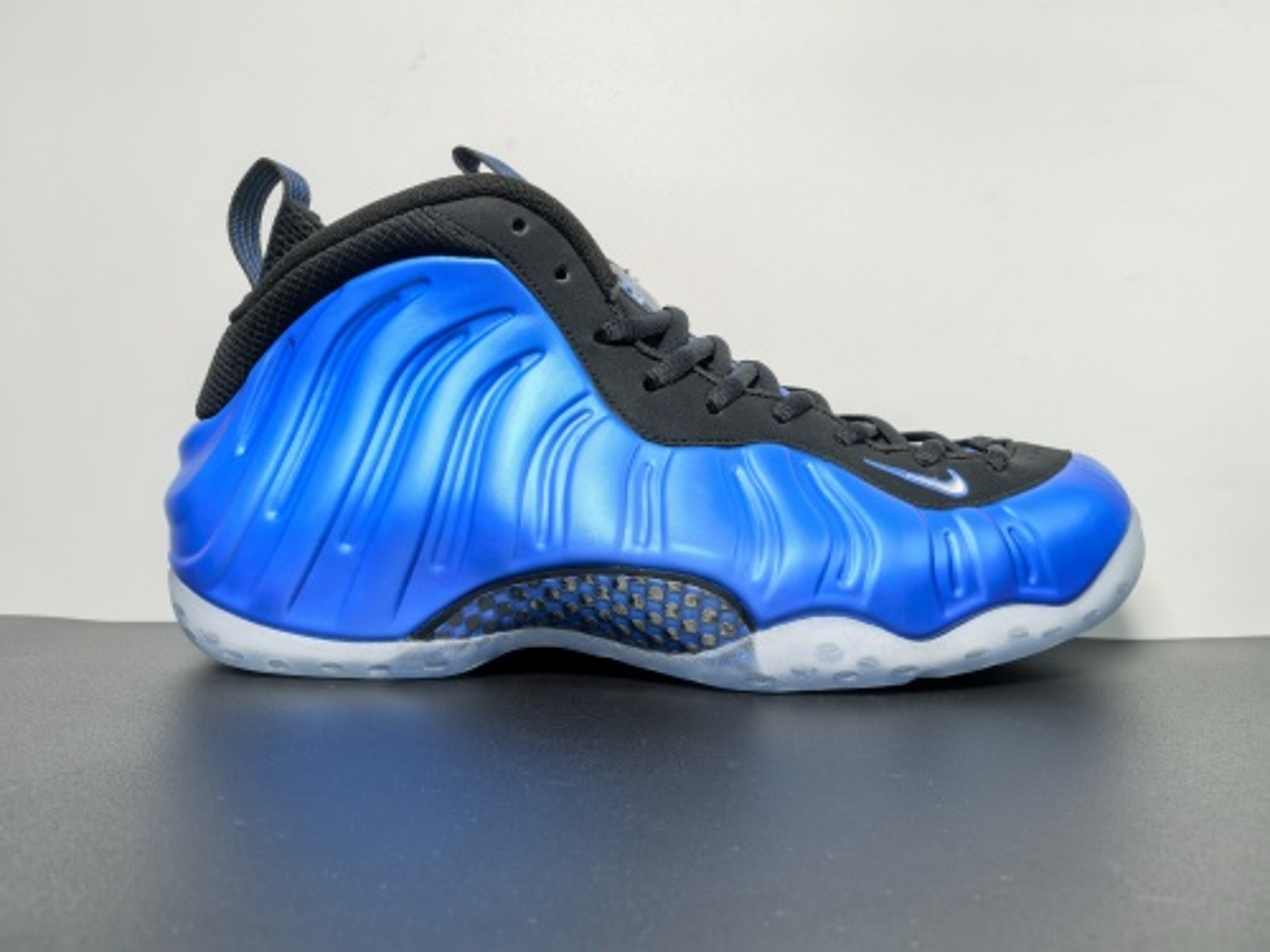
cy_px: 476
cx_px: 635
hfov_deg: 65.3
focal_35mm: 27
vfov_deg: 51.4
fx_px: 991
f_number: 4
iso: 50
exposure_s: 1/100
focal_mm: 6.98
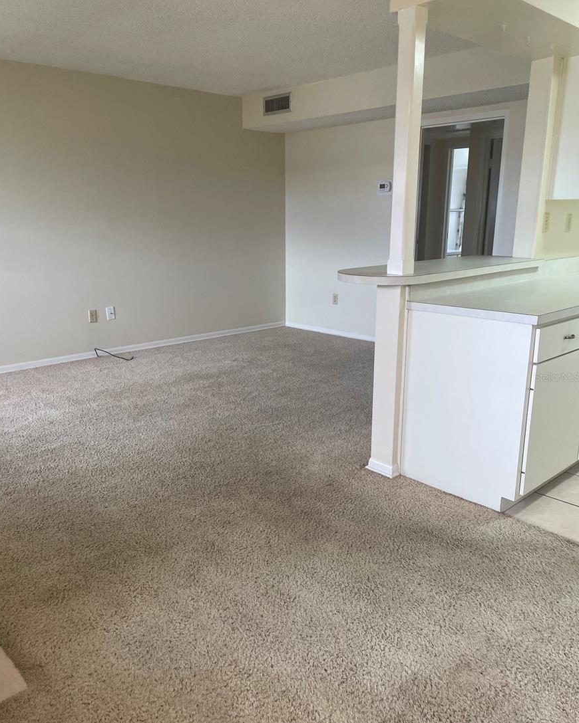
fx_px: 600
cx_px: 282
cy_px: 377
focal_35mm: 28
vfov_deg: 62.2
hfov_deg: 51.5
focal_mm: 4.2
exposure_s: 1/120
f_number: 1.6
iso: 125
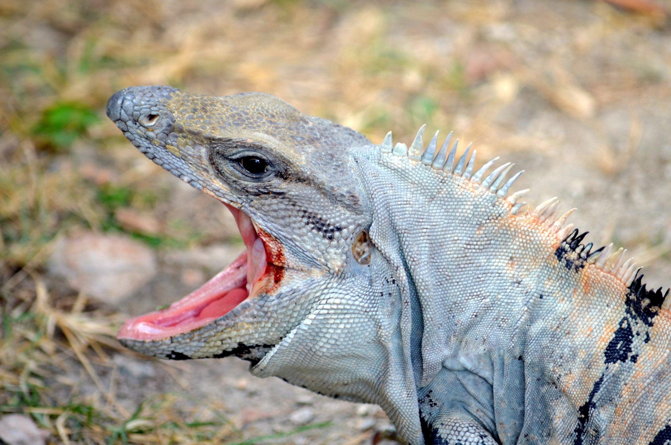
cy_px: 222
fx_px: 6695
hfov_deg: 5.7
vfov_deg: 3.8
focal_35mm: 360
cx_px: 336
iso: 200
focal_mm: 240
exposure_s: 1/125
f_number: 5.3
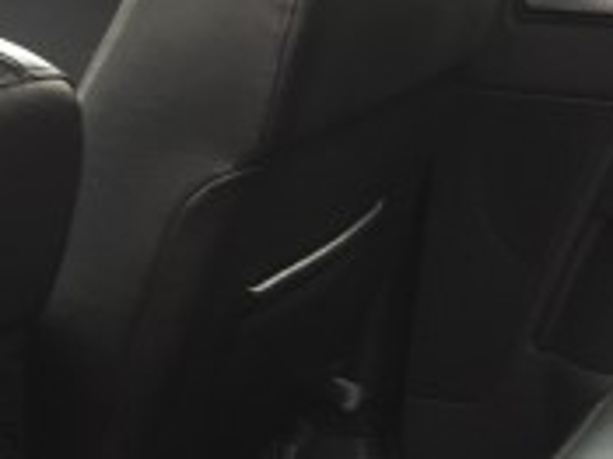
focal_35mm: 106
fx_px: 1876
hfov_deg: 18.5
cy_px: 543
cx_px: 410
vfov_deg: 13.6
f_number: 2.2
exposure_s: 1/40
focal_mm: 4.15
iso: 32
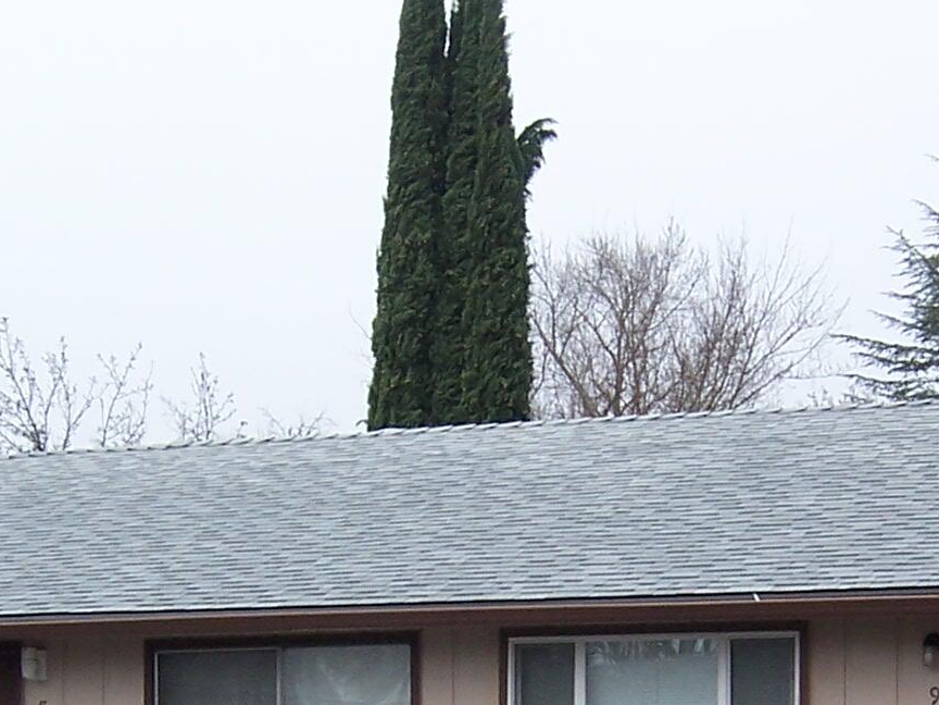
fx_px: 2387
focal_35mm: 88
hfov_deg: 22.2
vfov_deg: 16.3
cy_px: 786
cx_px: 508
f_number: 3.4
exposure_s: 1/180
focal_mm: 5.5
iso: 80
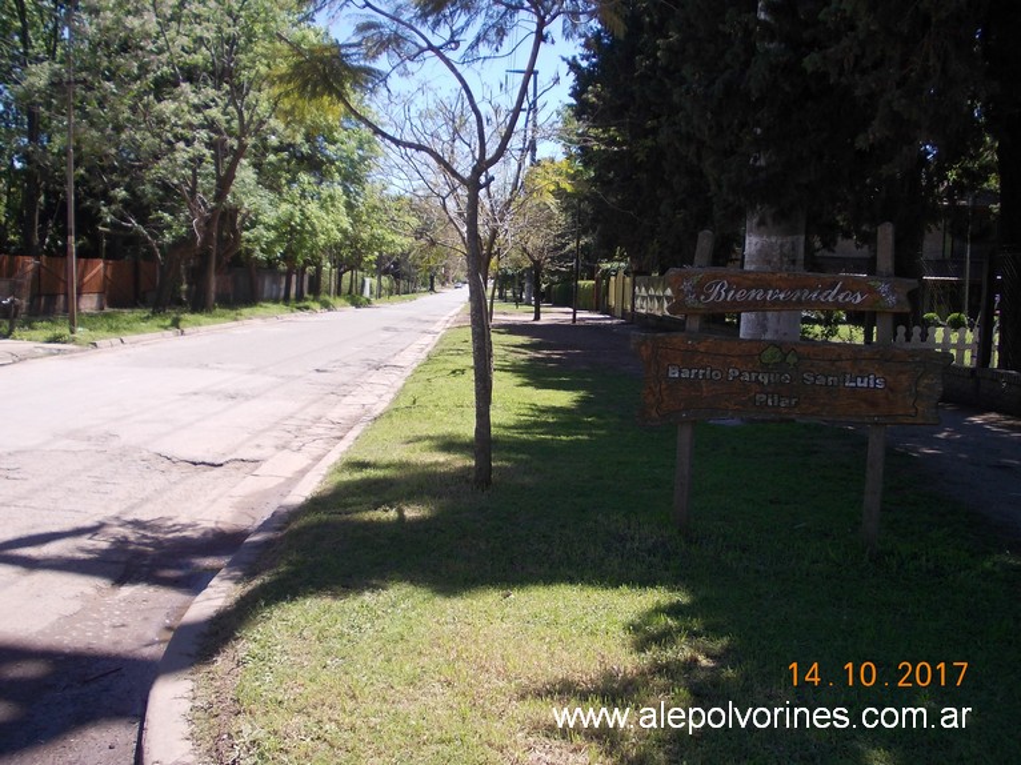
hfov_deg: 49.0
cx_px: 510
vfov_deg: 37.7
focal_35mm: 38
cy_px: 382
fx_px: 1120
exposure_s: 1/125
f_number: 6.2
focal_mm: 5.3
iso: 80
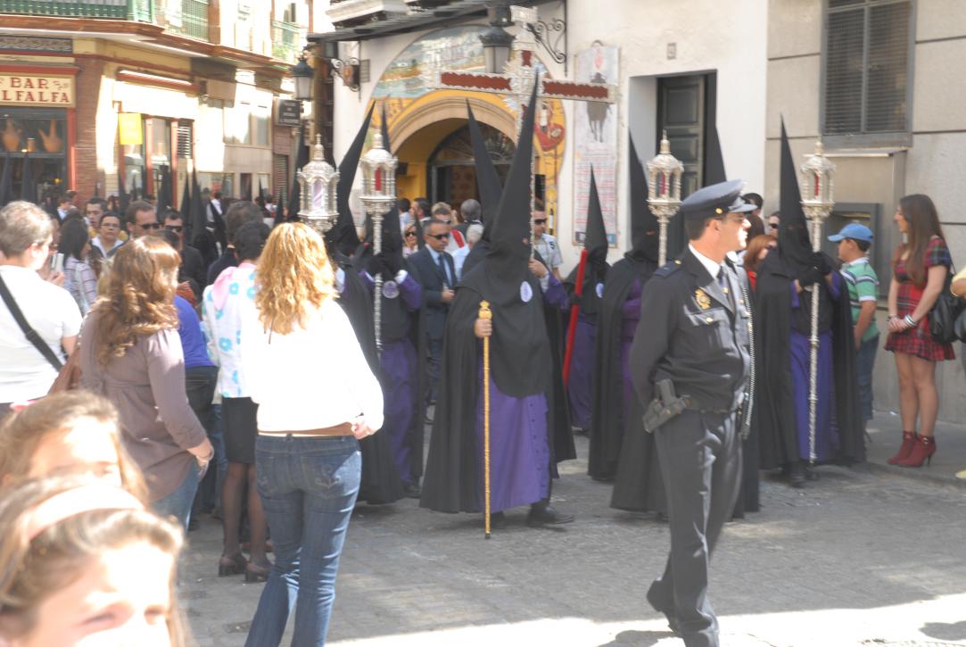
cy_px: 324
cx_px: 483
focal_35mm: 69
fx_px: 1854
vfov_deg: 19.8
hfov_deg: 29.2
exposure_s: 1/60
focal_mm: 46
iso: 360
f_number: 7.1
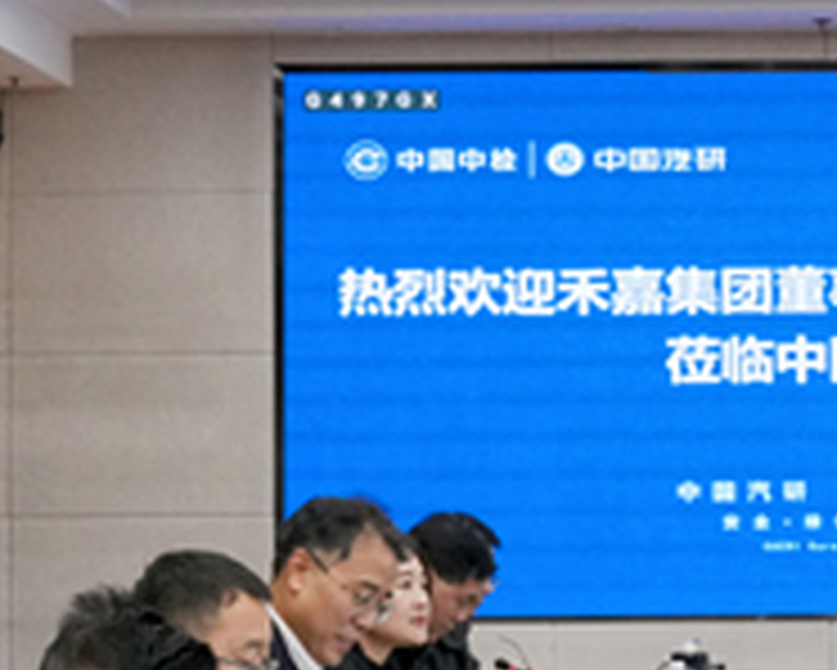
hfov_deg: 16.1
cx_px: 1004
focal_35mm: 115
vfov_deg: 13.4
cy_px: 362
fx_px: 2850
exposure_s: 1/160
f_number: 6.3
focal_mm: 30
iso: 2000
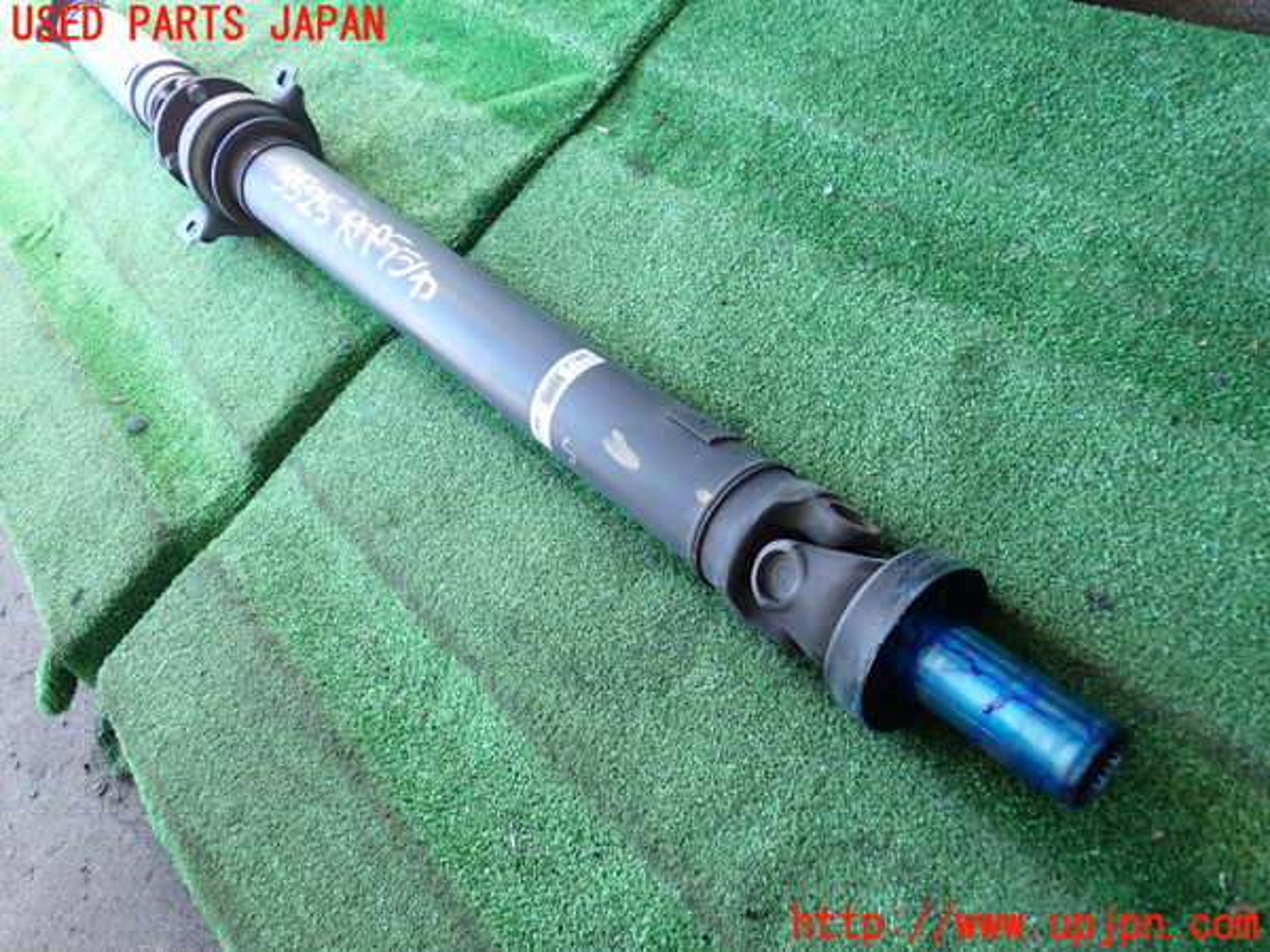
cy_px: 476
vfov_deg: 46.8
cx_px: 635
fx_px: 1101
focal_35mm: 30
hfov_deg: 60.0
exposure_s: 1/50
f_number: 2.3
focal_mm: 5.4
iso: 200
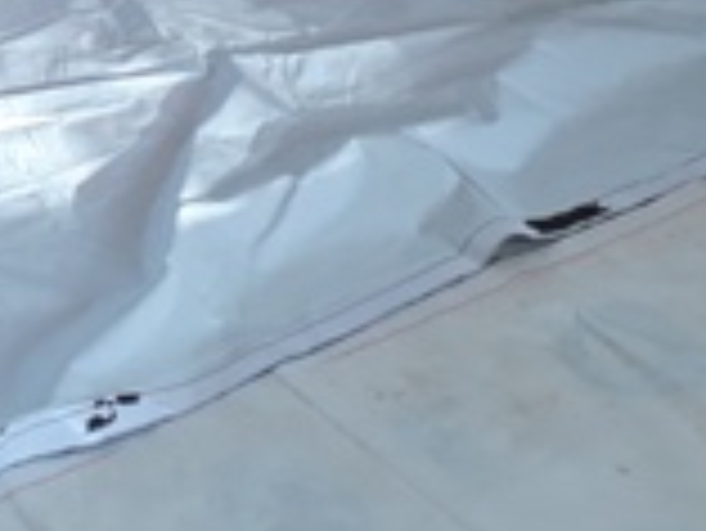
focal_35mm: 110
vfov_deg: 12.3
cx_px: -391
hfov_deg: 16.2
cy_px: -436
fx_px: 2245
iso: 40
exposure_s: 1/100
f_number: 1.9
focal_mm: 3.6
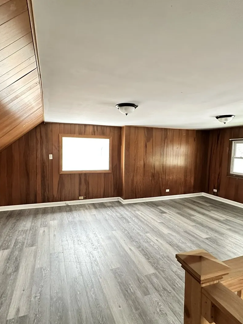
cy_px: 165
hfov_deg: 68.6
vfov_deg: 84.7
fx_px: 178
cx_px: 114
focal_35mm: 19
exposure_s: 1/60
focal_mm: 2.22
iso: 500
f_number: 2.2
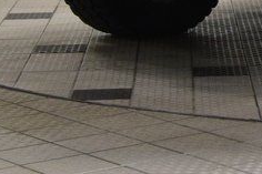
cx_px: 474
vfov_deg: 5.8
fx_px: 1659
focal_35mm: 228
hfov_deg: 8.7
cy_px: -191
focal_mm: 35
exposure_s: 1/60
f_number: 7.1
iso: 1600
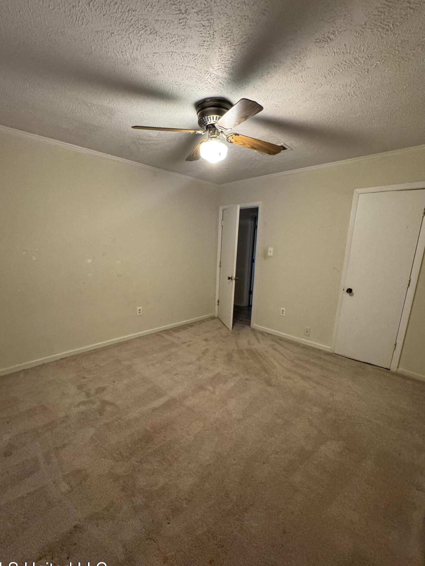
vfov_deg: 98.1
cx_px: 210
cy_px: 293
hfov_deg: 81.7
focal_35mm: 15
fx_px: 246
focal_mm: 2.22
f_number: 2.2
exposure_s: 1/60
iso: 800
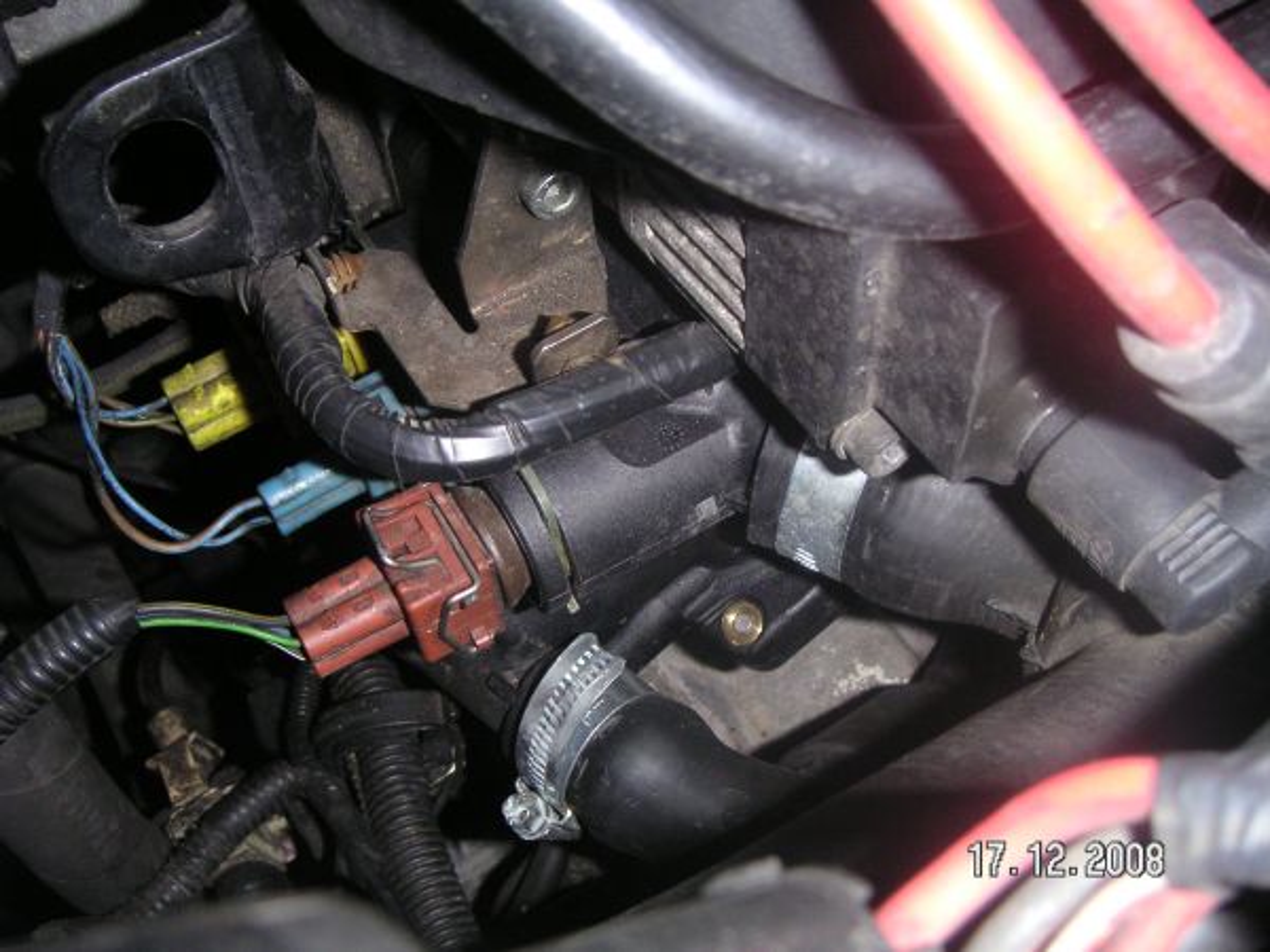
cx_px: 635
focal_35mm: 38
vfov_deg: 37.7
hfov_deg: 49.0
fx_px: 1394
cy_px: 476
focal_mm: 6
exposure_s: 1/45
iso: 160
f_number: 6.7
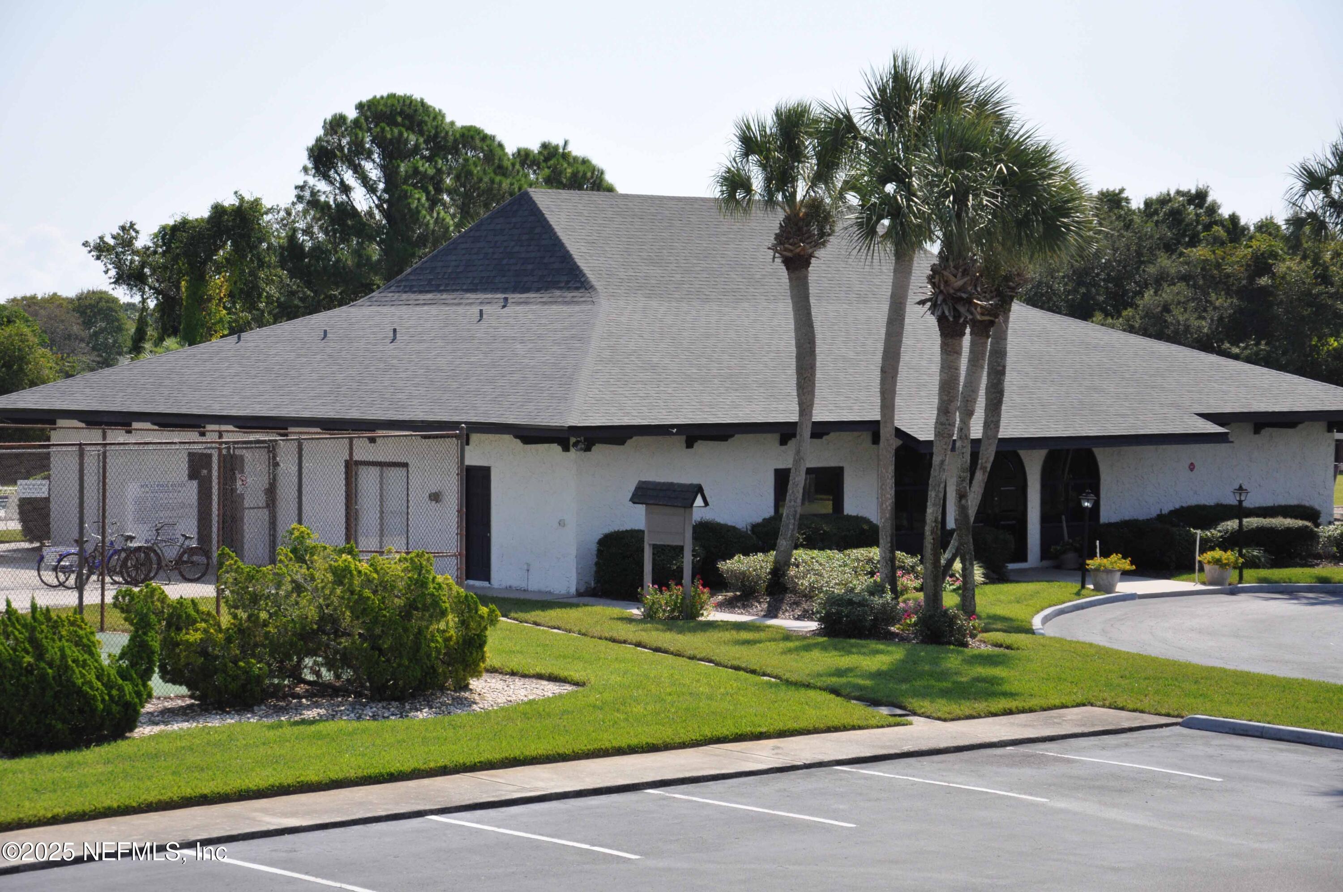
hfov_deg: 26.0
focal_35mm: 78
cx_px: 672
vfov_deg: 17.4
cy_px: 446
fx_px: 2906
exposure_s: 1/4000
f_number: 5
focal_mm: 52
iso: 640
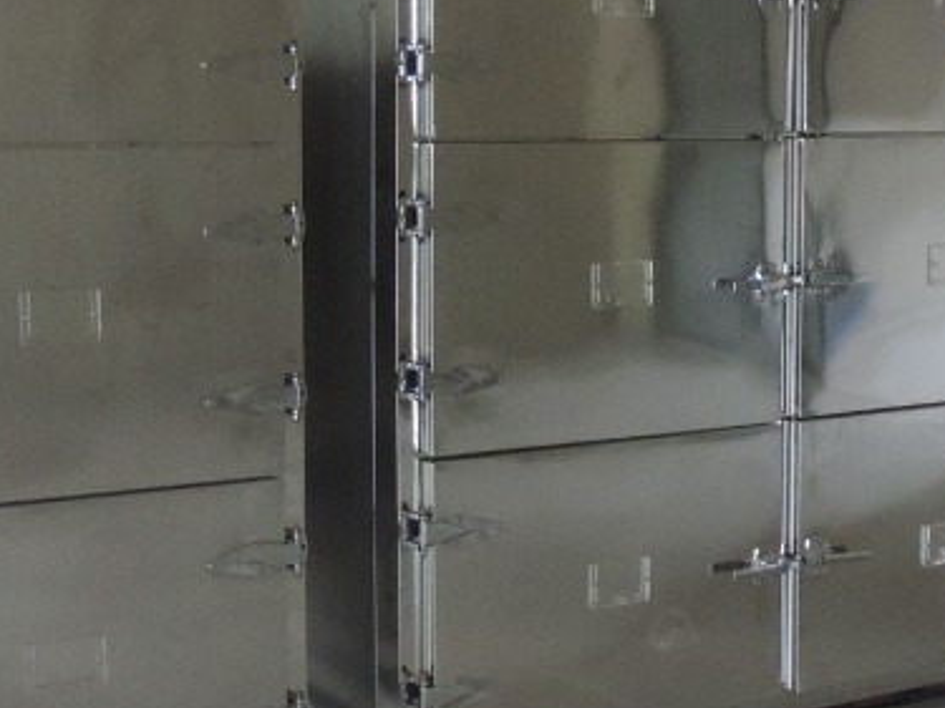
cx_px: 590
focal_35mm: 80
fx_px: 2183
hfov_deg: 24.4
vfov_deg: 18.4
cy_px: 320
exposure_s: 1/8
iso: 800
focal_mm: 5.3
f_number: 3.1
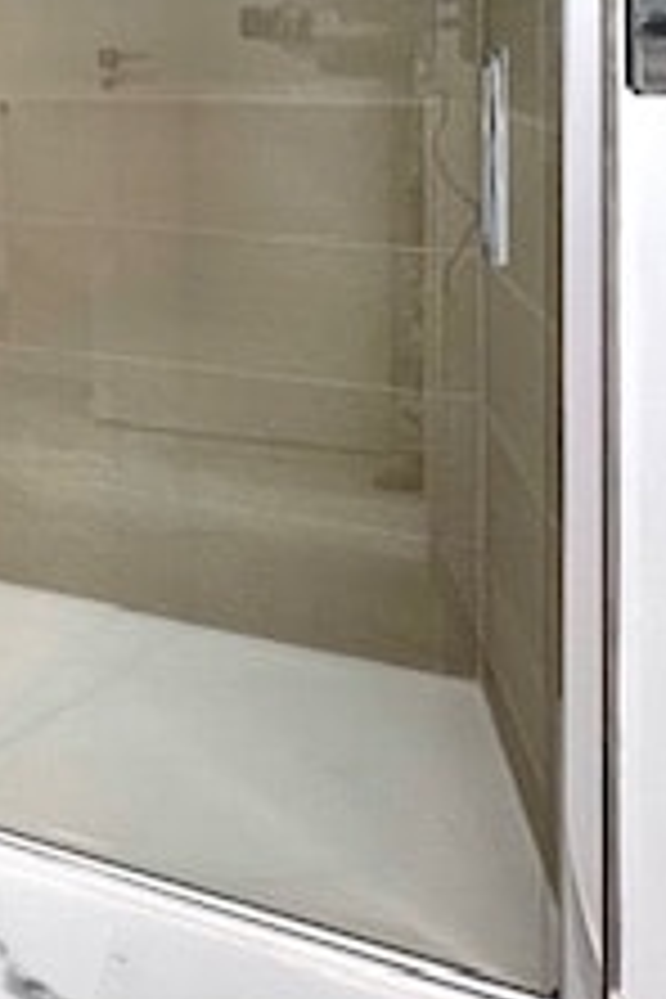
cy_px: 58
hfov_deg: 24.8
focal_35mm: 39
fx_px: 1082
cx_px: -374
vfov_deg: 44.1
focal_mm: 1.57
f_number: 1.8
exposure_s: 1/100
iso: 125
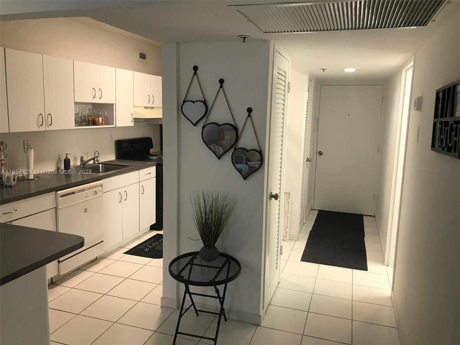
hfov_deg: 63.4
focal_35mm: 28
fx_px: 372
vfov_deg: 49.7
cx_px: 230
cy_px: 172
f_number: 1.8
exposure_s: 1/30
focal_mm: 3.99
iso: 32
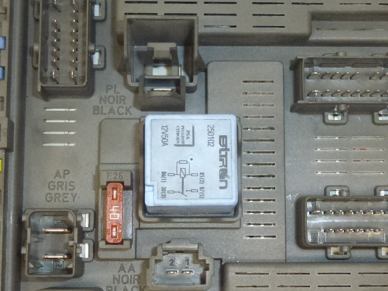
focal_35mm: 78
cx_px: 212
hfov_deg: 25.0
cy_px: 128
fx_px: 874
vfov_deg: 18.9
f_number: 3.7
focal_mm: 6.4
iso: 400
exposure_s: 1/100
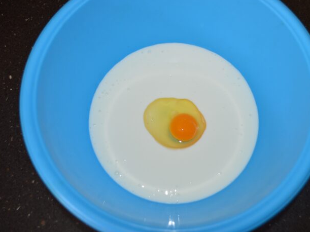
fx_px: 295
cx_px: 166
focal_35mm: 33
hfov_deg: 55.3
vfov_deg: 42.9
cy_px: 115
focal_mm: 20
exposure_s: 1/60
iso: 400
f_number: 3.8
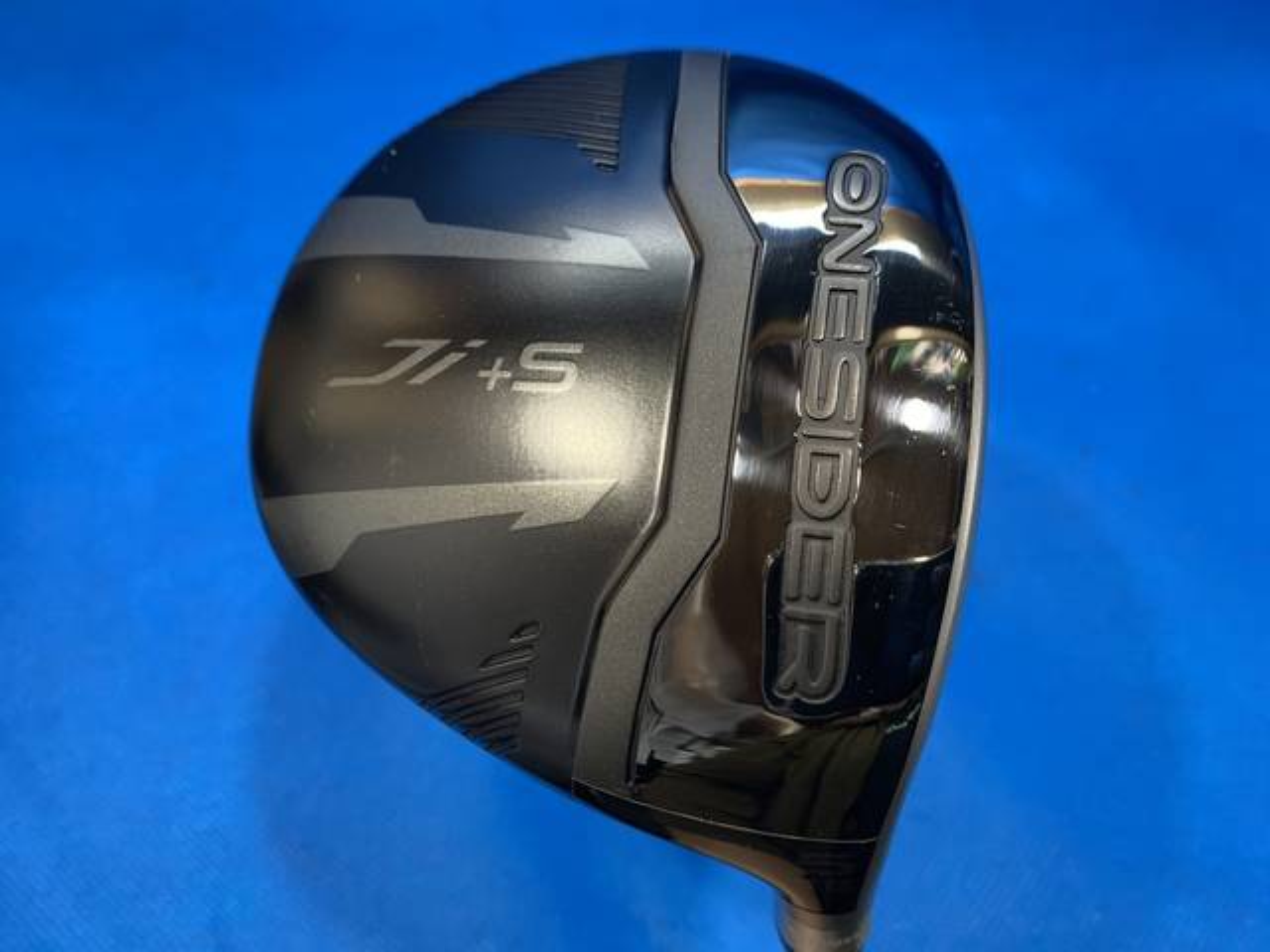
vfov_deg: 53.1
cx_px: 635
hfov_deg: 67.3
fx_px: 954
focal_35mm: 26
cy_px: 476
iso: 160
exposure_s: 1/60
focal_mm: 4.25
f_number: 1.8
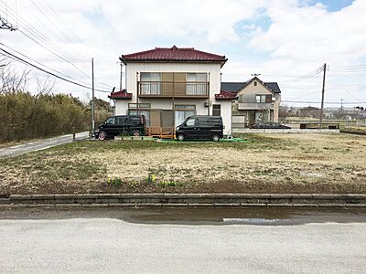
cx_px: 183
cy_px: 137
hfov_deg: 61.7
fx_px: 307
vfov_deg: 48.2
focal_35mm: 29
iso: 25
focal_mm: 4.15
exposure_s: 1/1709
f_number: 2.2
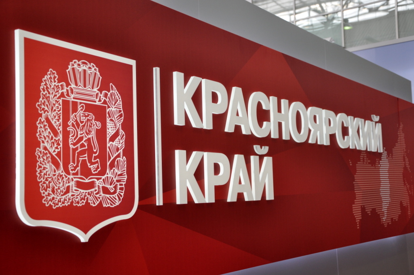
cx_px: 207
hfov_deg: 38.9
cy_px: 138
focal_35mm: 51
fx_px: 586
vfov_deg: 26.4
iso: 500
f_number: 4.2
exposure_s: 1/80
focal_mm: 34
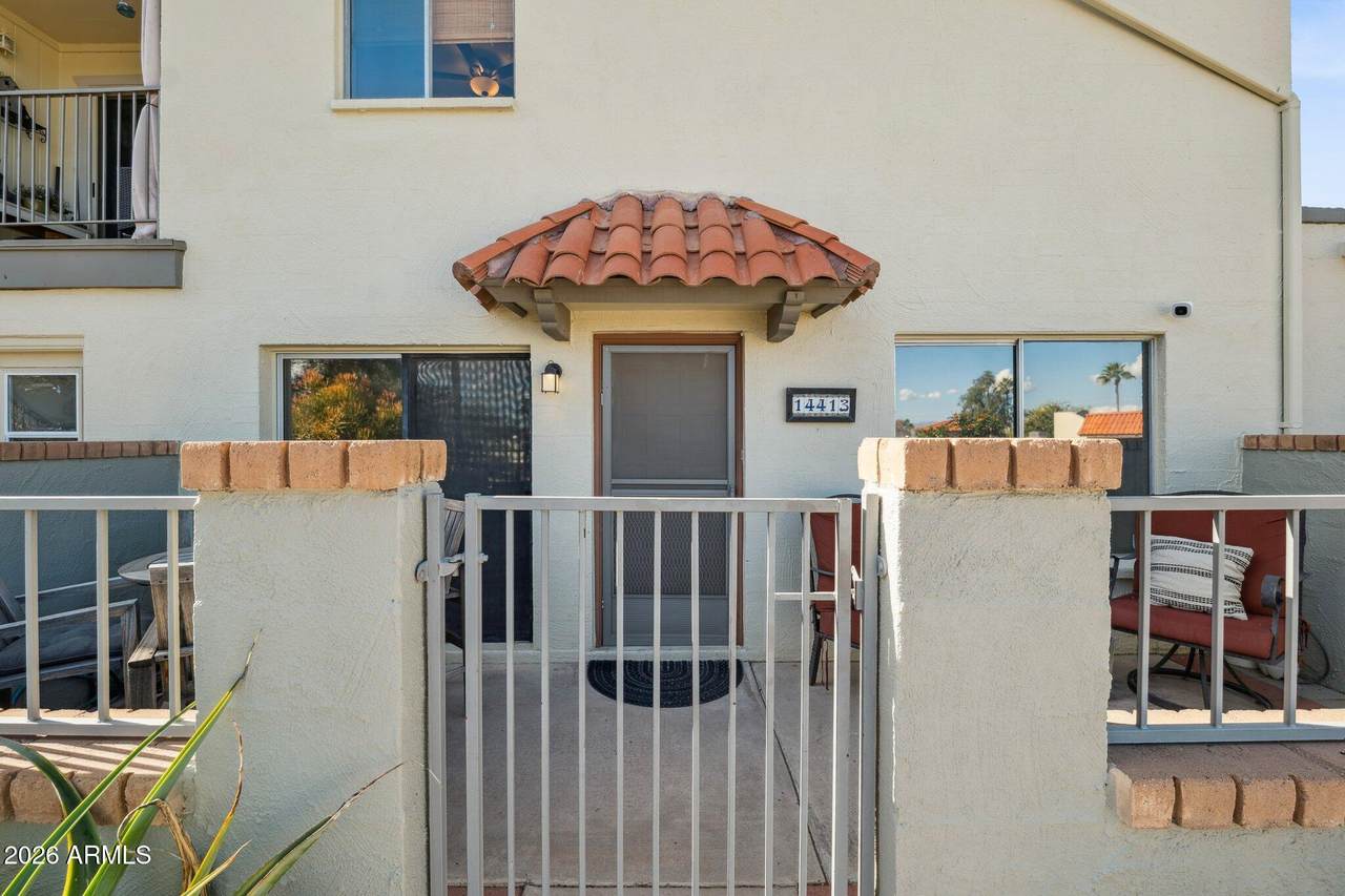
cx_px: 672
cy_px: 448
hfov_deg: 104.3
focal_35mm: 14
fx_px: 523
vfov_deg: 81.2
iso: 400
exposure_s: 1/250
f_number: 8
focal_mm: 14
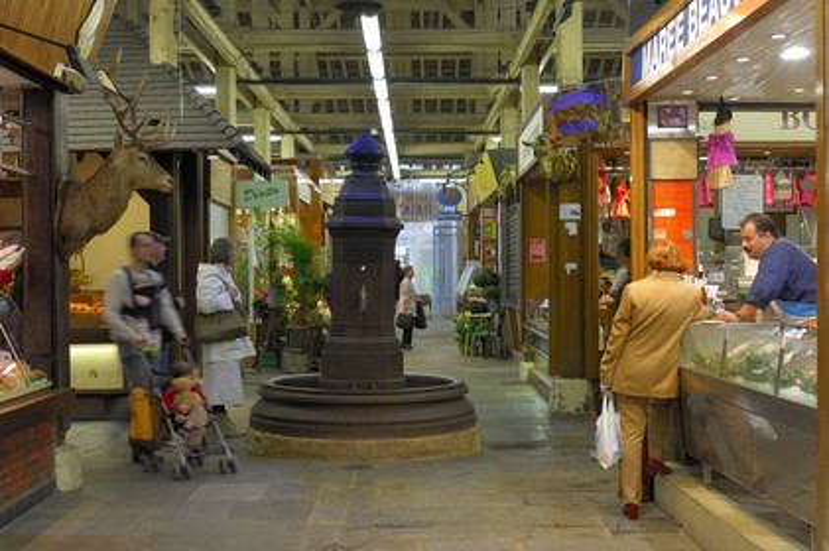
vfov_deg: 25.7
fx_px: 1208
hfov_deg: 37.9
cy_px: 276
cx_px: 414
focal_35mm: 52
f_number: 4.5
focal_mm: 35
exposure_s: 1/10
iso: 100
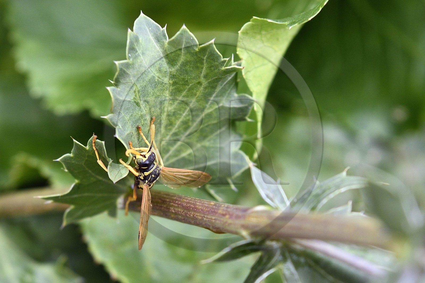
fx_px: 826
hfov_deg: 28.8
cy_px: 142
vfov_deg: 19.4
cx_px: 212
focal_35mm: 70
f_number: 7.1
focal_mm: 70
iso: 800
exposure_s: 1/200
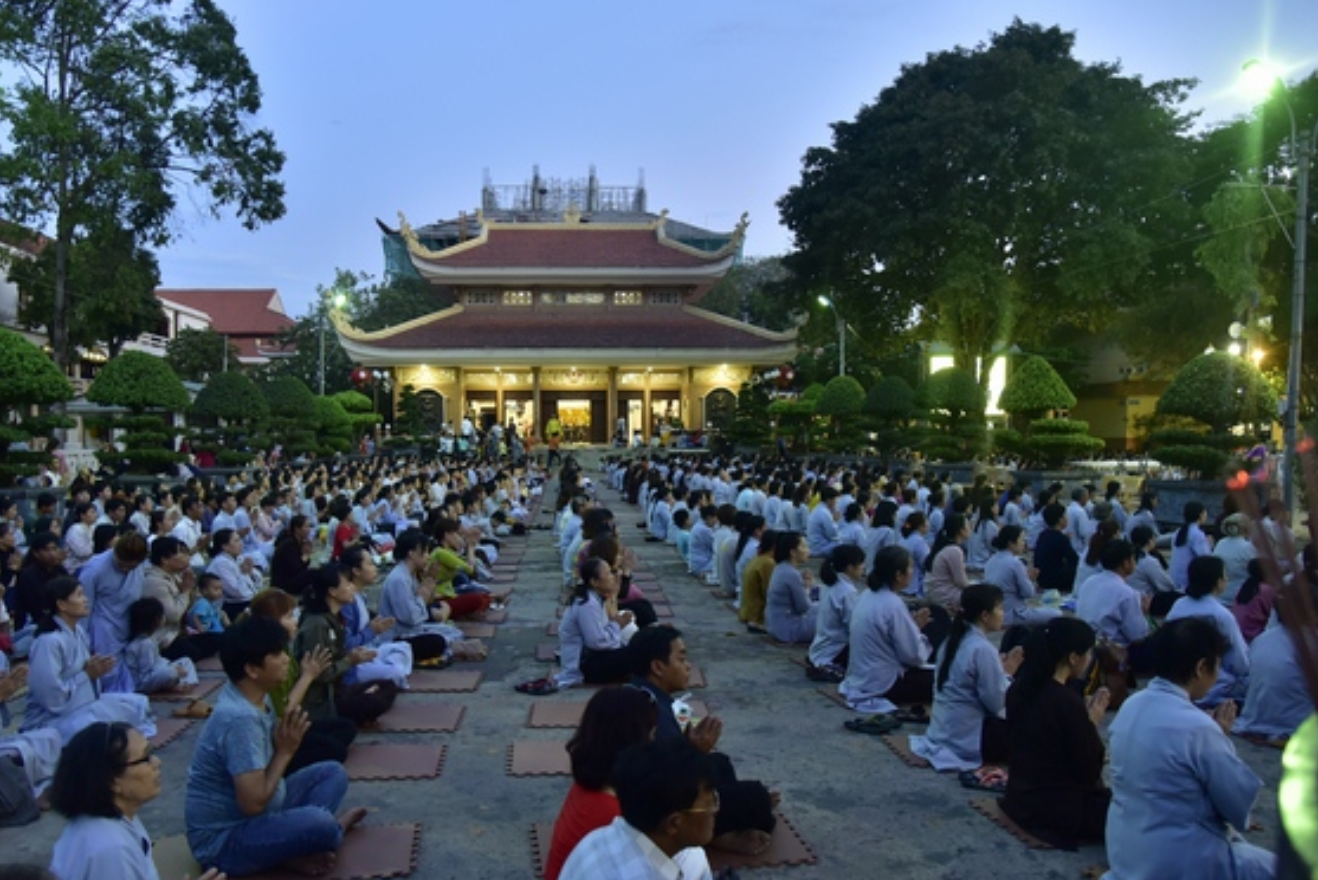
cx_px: 622
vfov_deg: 46.3
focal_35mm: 28
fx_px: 1026
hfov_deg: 65.4
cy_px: 502
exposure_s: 1/15
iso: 1000
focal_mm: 24
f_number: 4
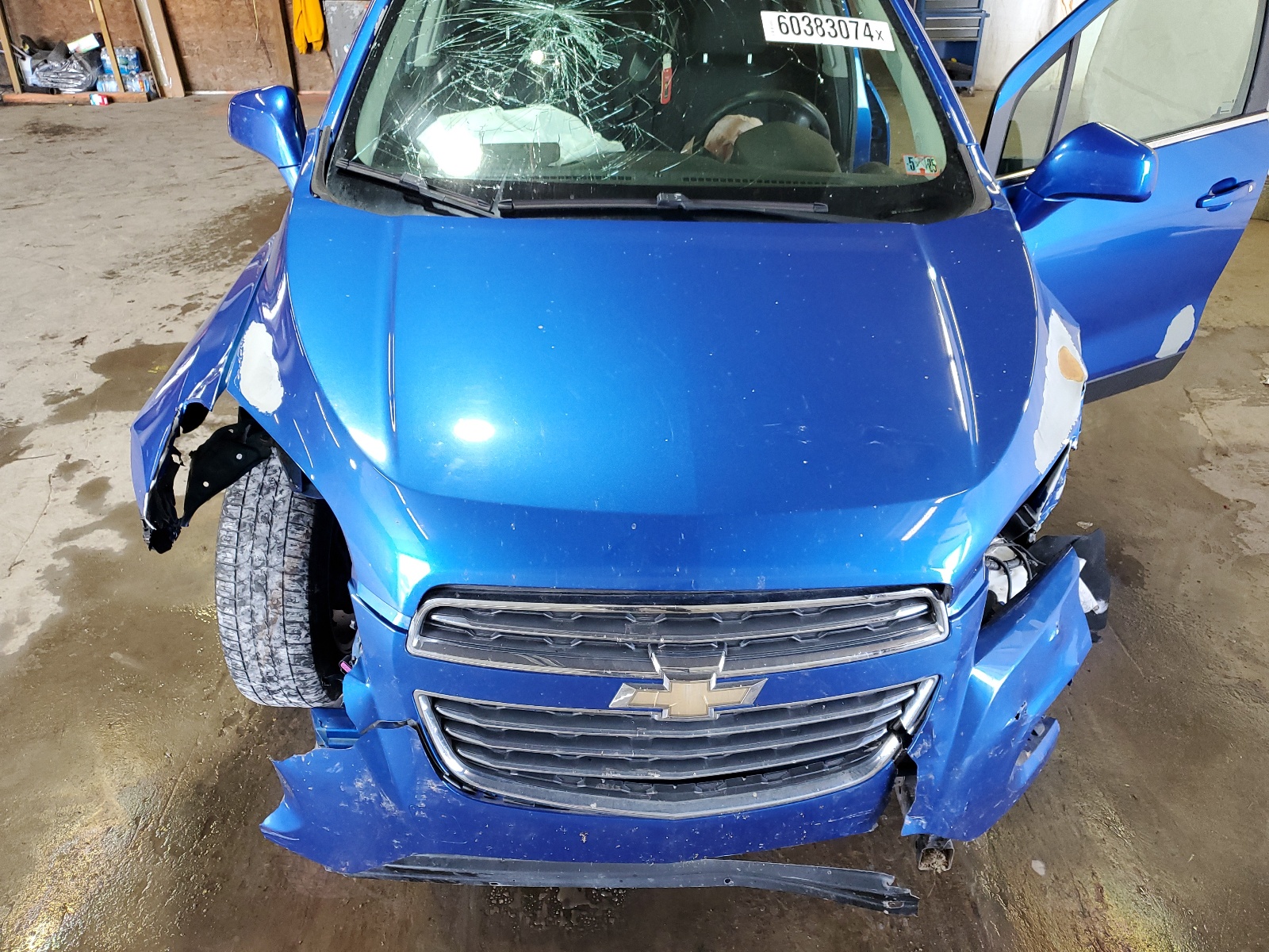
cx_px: 634
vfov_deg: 53.1
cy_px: 476
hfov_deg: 67.3
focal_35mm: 26
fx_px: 953
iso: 104
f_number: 1.5
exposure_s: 1/60.2
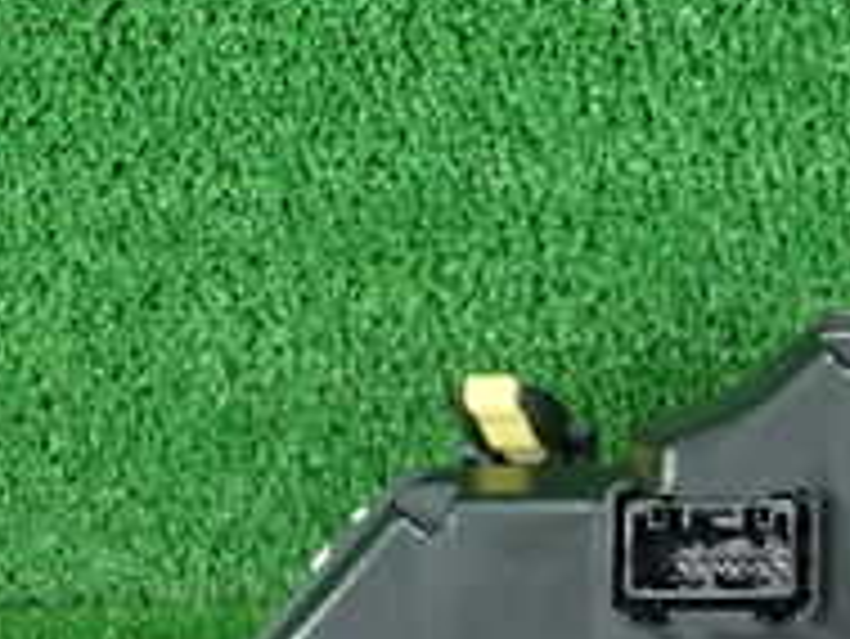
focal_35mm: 95
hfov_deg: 18.7
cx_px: 1205
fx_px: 2334
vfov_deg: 15.0
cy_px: 770
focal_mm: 5.5
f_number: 2.3
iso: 400
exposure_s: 1/125
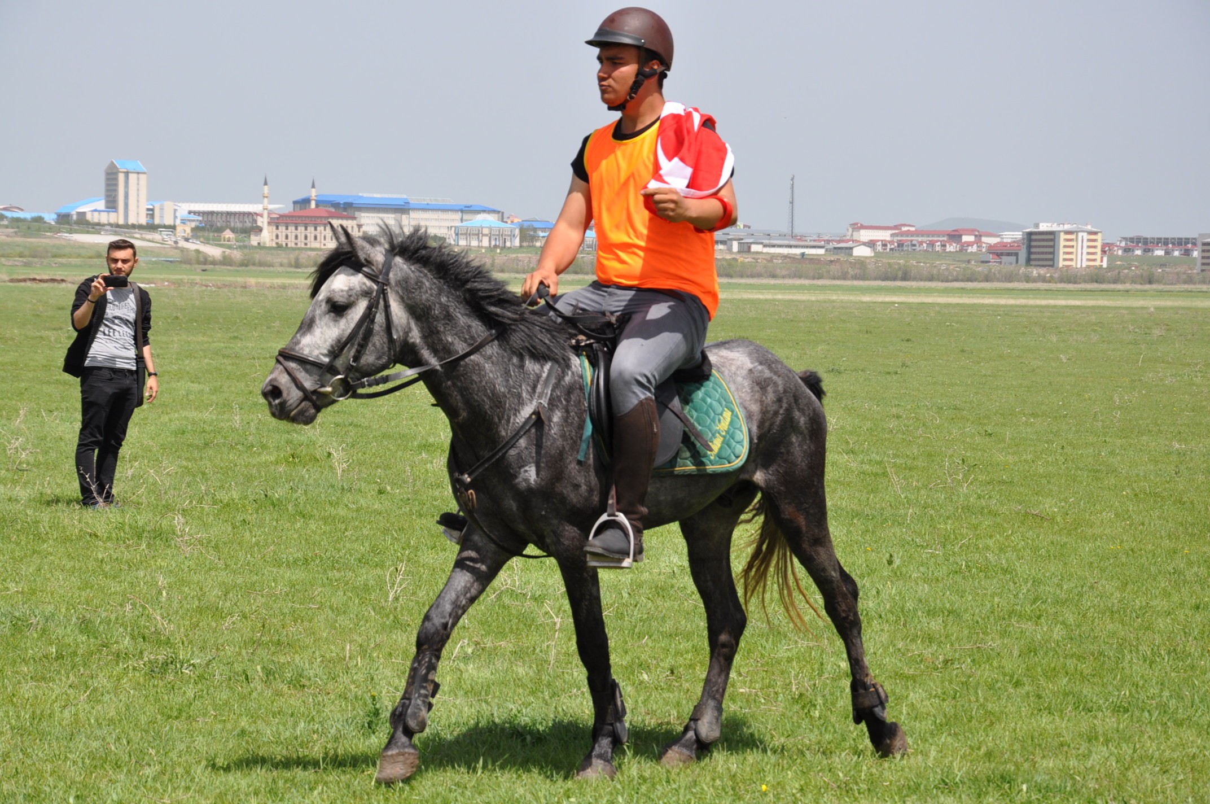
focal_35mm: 128
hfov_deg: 16.1
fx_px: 4280
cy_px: 402
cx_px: 605
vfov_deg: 10.7
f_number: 10
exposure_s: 1/400
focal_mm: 85
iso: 200
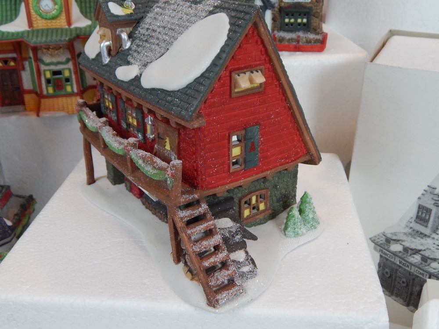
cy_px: 164
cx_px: 220
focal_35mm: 38
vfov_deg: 37.7
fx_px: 482
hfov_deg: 49.0
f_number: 3.4
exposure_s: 1/100
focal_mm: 6.8
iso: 400
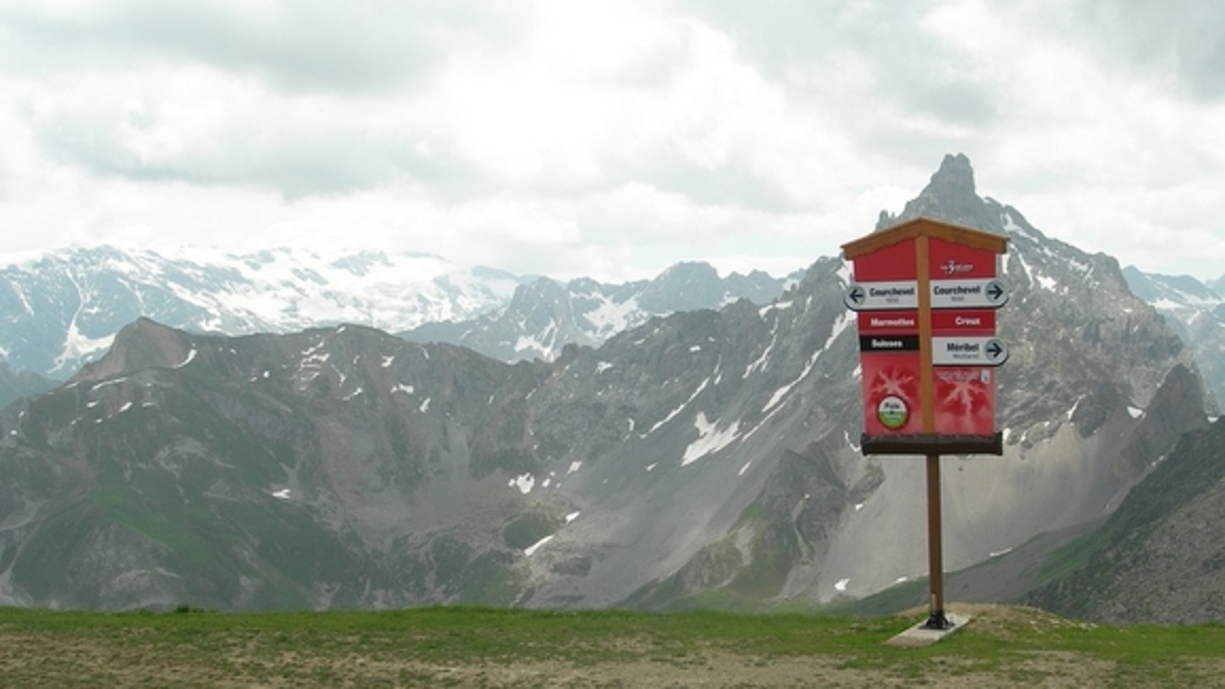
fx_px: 1397
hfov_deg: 47.4
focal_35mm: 43
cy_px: 456
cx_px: 632
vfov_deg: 27.5
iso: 50
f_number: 4.8
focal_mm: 7.8
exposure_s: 1/400
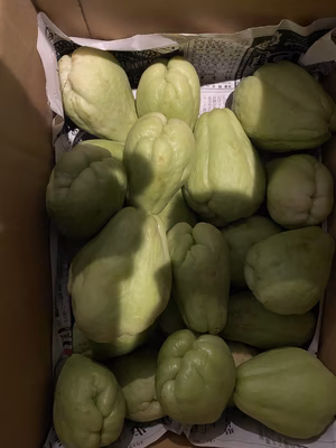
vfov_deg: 67.3
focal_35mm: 26
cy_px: 224
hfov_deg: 53.1
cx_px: 168
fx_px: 336
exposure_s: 1/30
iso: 800
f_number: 1.8
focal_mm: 4.25
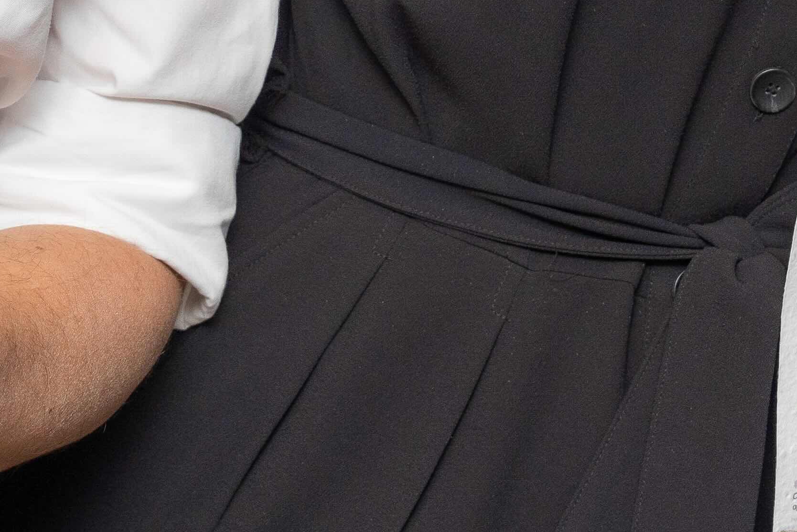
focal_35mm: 245
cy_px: -569
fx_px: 5424
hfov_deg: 8.4
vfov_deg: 5.5
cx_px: 795
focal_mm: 43
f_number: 4
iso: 200
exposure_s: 1/200
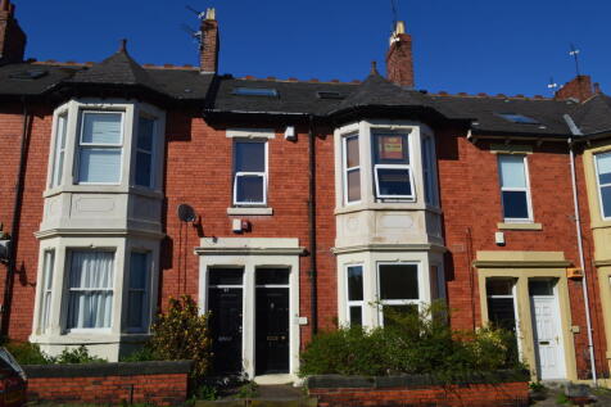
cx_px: 306
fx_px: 509
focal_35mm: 30
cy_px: 204
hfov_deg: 61.9
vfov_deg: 43.6
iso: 180
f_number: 11
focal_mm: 20
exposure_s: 1/500
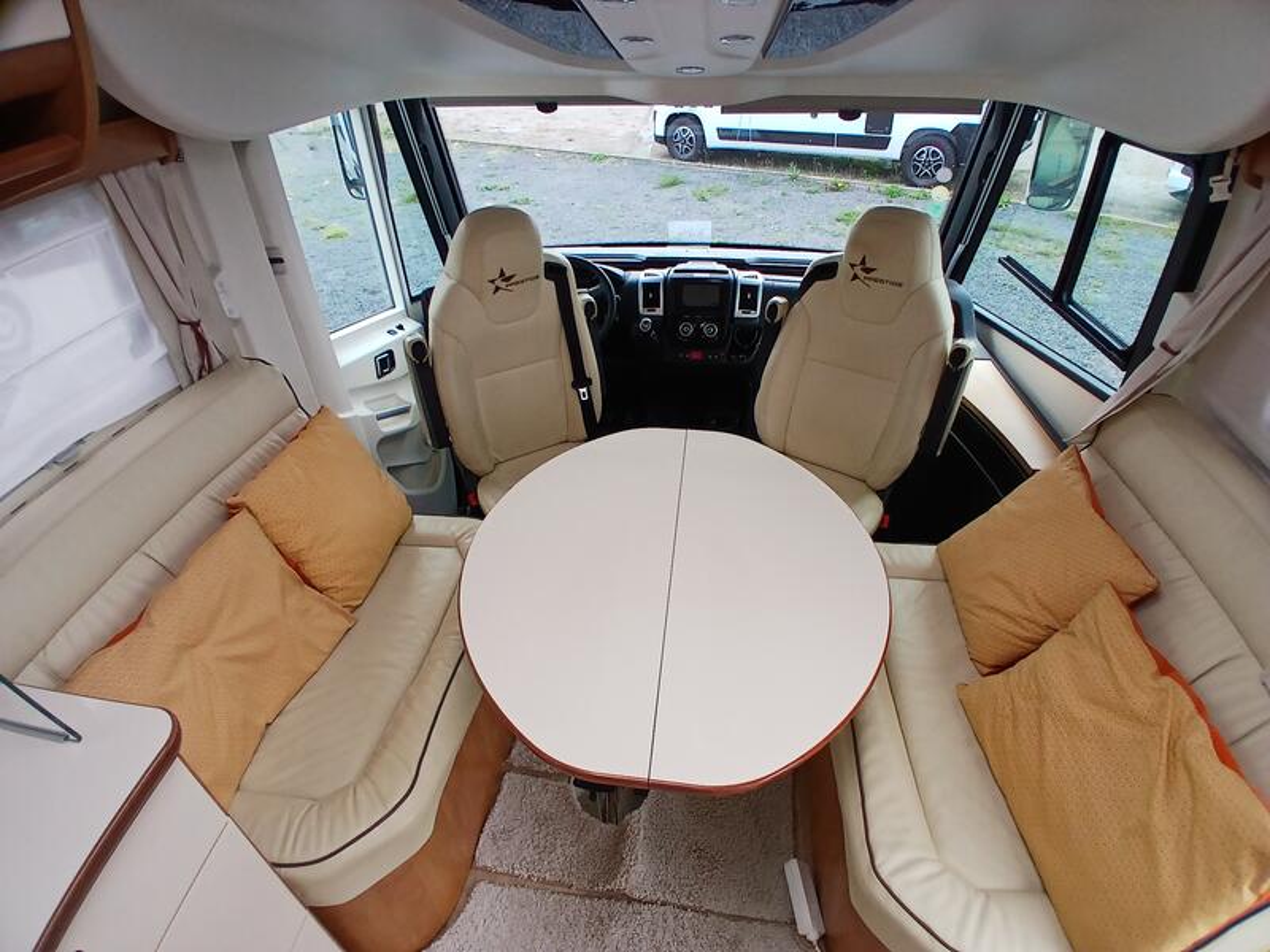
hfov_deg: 91.0
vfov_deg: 74.7
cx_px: 635
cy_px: 476
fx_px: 624
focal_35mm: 17
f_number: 2.2
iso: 50
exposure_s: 1/149
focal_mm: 1.4
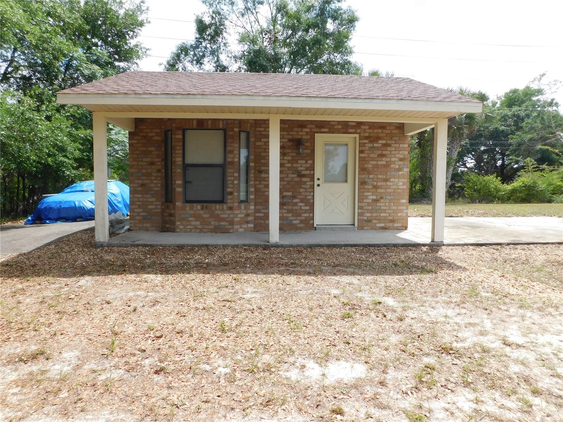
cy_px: 211
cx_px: 282
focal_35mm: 23
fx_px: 374
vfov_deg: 58.9
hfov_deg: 73.9
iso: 125
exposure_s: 1/800
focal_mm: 4
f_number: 3
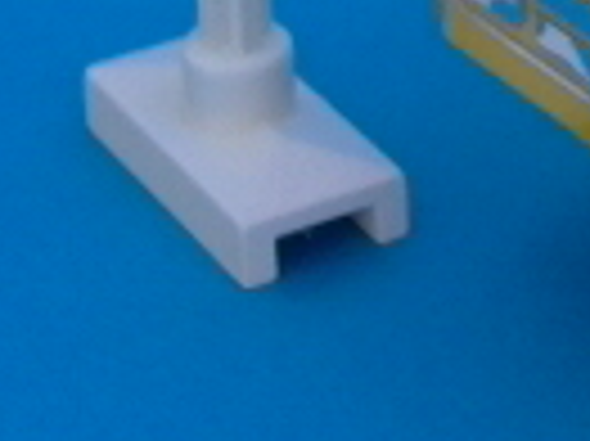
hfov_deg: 10.1
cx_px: 1040
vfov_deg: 7.6
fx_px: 3167
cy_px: -472
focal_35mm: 186
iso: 100
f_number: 4.2
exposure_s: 1/326
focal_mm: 8.19
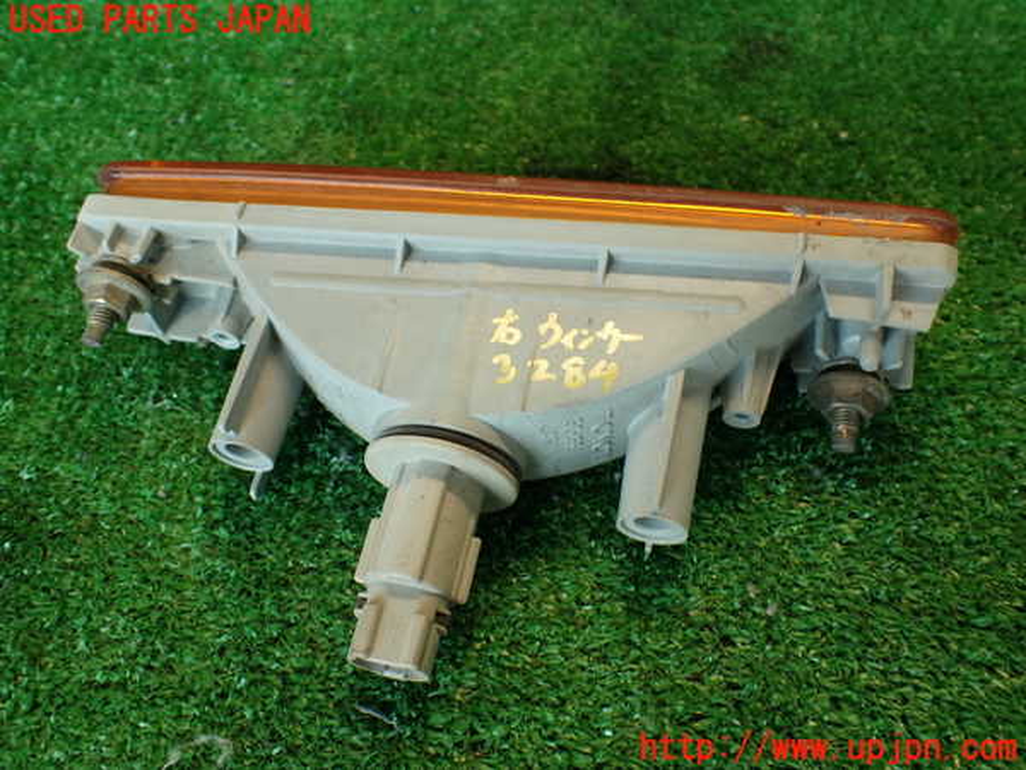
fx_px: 889
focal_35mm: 30
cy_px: 385
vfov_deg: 46.8
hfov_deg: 60.0
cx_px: 513
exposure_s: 1/60
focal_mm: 5.4
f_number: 2.3
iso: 200
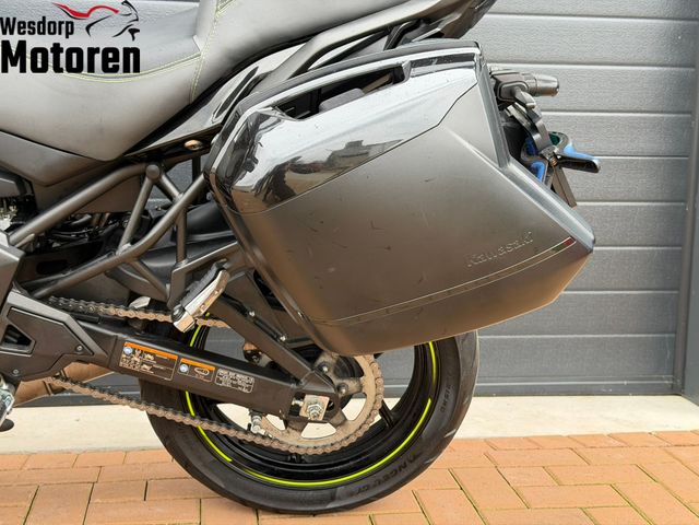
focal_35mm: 48
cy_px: 262
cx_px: 350
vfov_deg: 30.3
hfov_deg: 39.7
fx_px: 969
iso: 64
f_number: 1.78
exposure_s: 1/127
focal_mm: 6.76
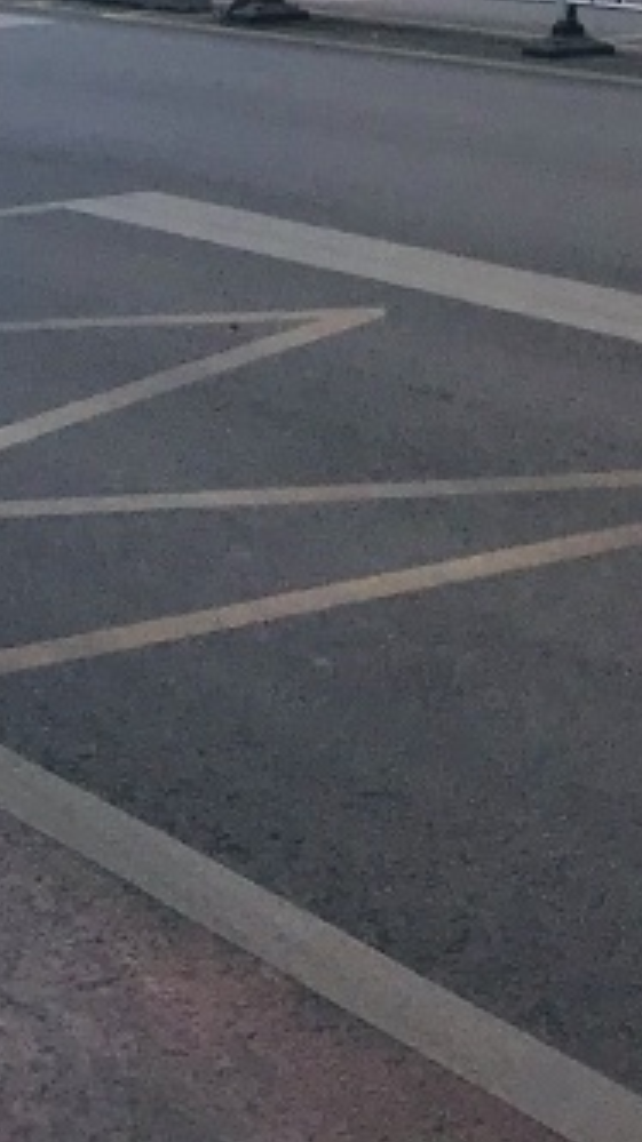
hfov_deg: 11.0
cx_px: 488
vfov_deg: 16.4
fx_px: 3333
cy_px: -909
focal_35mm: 110
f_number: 1.8
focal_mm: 3.99
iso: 20
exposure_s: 1/1996
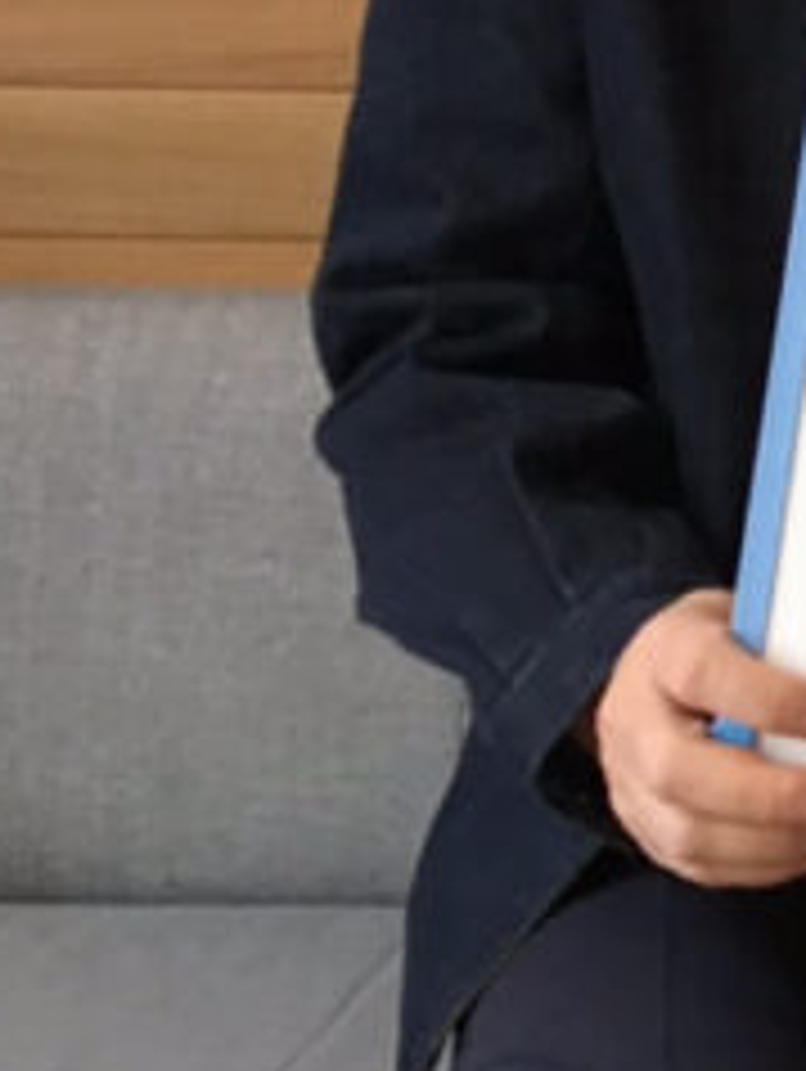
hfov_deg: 12.9
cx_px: 1630
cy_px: -126
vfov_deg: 18.8
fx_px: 3099
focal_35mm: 100
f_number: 2.4
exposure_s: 1/30
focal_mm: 3.3
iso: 32
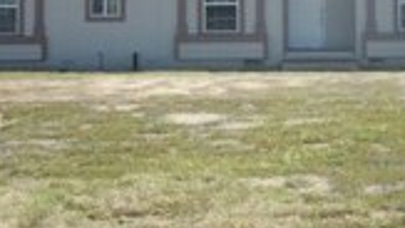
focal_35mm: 74
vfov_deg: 15.9
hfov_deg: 28.0
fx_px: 795
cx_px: 321
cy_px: -15
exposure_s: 1/1000
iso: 80
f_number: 2.9
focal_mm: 5.7
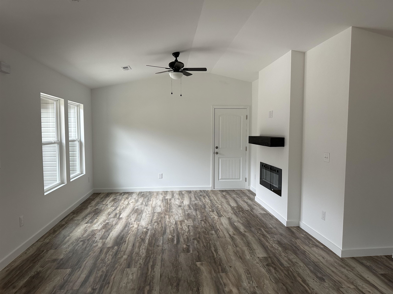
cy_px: 147
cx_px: 196
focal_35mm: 24
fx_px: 272
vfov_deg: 56.8
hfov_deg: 71.6
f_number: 1.78
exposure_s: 1/121
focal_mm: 6.86
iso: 160
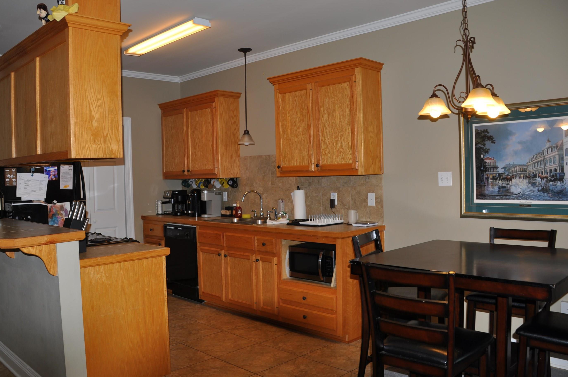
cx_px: 264
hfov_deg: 61.9
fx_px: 473
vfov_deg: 43.5
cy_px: 182
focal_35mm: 30
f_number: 3.5
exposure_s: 1/60
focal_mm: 18
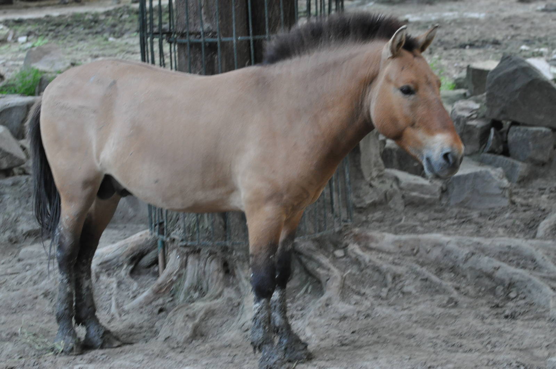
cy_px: 184
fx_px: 1620
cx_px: 278
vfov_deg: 13.0
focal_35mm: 105
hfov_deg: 19.5
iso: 1600
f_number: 4.5
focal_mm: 70
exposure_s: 1/30
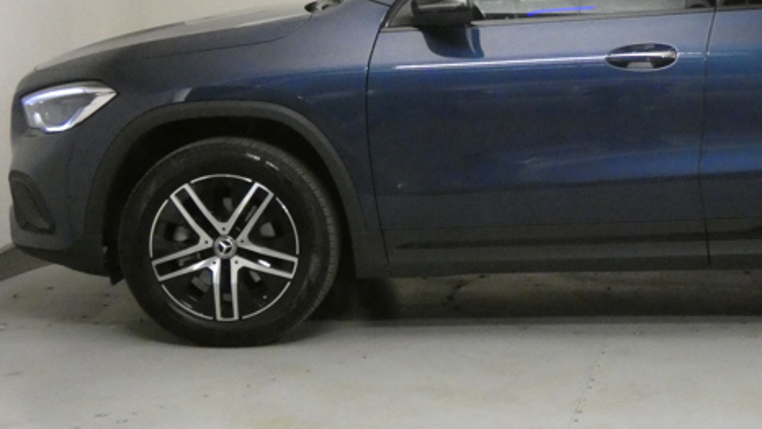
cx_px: 633
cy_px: 170
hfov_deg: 24.3
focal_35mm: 86
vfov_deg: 14.0
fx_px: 1737
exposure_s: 1/80
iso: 1600
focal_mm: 8.2
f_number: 3.8
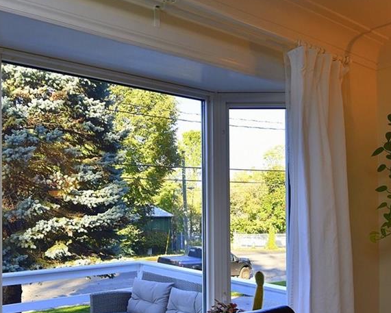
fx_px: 370
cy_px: 214
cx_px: 101
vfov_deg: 45.0
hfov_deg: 53.3
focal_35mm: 32
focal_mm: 19
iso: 500
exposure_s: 1/200
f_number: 8
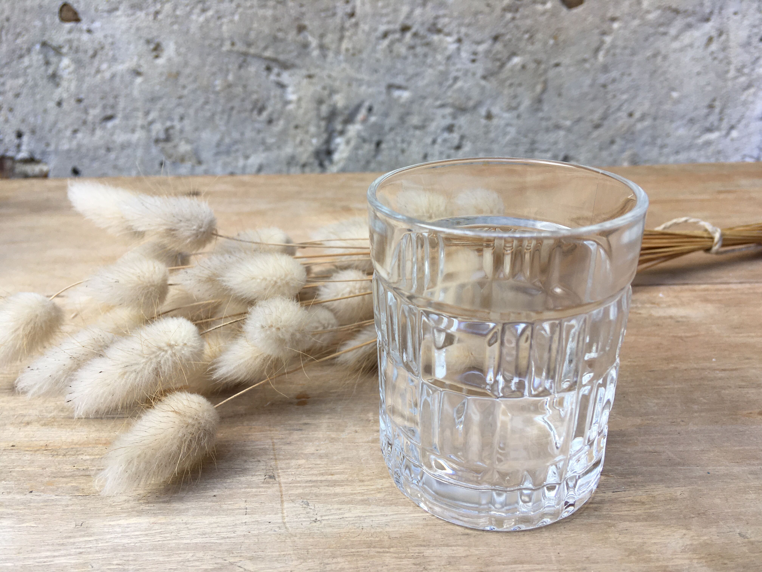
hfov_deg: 61.7
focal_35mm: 29
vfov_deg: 48.2
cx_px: 381
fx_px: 638
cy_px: 286
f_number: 2.2
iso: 25
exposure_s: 1/100
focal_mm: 4.15
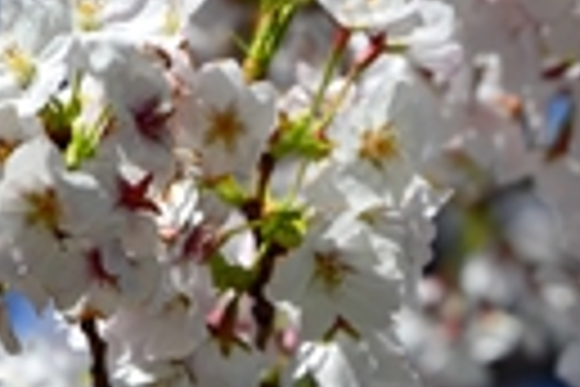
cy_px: 128
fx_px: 14950
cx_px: 513
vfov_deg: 1.5
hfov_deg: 2.2
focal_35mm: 928
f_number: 9
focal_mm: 300
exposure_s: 1/320
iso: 125
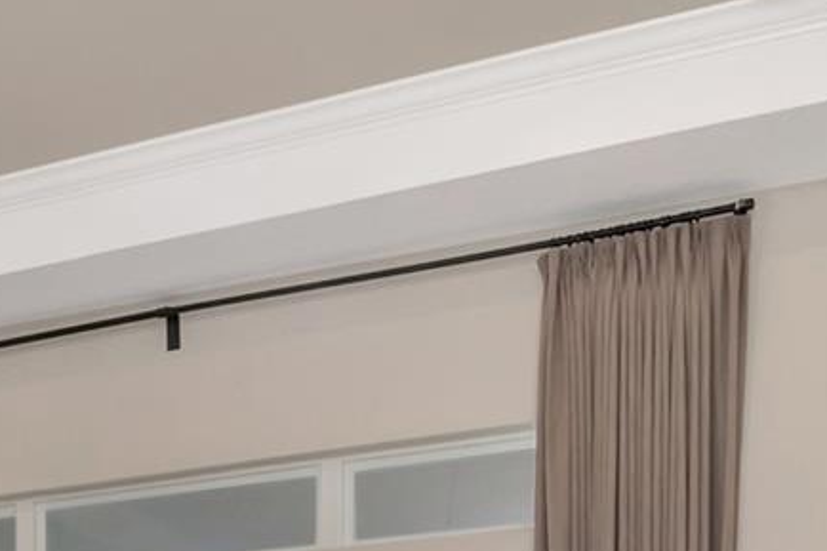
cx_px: -227
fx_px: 1650
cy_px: 940
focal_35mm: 72
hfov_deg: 24.7
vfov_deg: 16.4
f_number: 7.1
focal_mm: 13
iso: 1250
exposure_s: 1/200
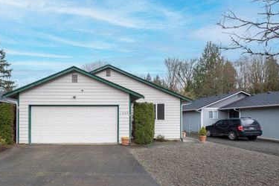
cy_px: 117
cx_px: 104
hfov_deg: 82.3
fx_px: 155
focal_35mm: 20
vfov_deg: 61.0
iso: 400
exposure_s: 1/50
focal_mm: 10
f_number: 8
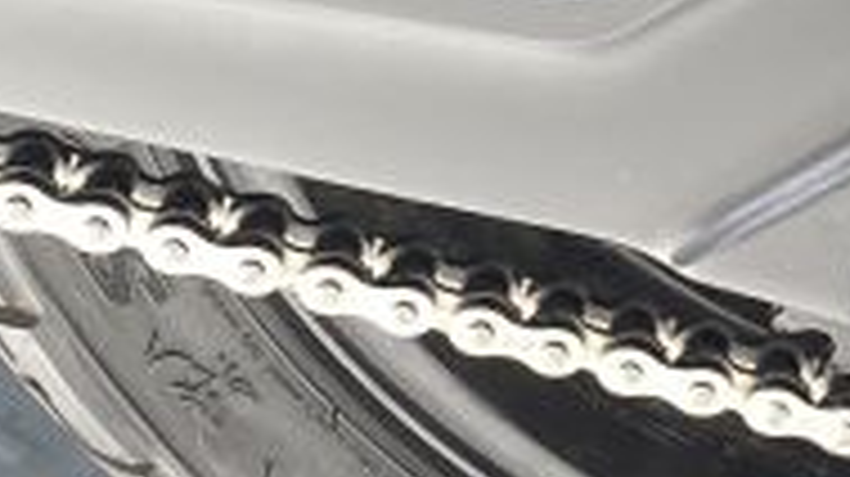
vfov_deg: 7.4
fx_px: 3581
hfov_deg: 13.4
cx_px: 837
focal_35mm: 159
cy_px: -322
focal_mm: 4.25
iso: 32
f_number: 1.8
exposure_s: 1/100
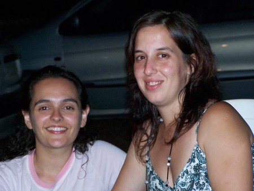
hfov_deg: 11.7
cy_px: 96
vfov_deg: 8.8
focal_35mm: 169
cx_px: 127
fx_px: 1241
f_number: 3.2
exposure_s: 1/80
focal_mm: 28
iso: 400
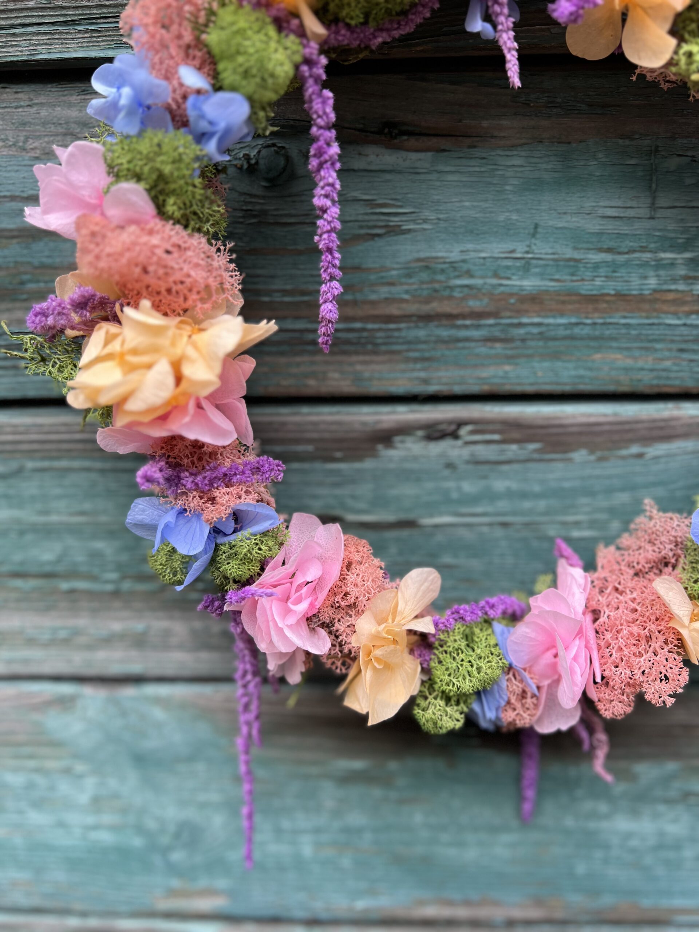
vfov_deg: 67.3
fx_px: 700
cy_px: 466
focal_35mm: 26
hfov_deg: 53.1
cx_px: 350
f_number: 1.5
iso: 40
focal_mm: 5.7
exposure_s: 1/121
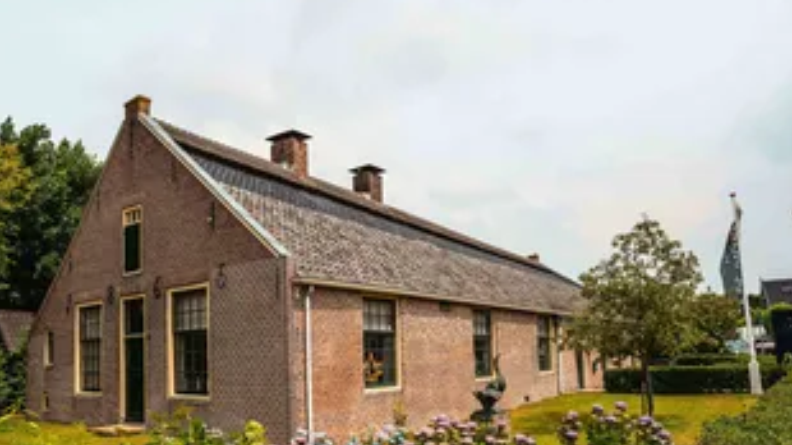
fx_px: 567
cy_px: 281
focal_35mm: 27
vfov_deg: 42.5
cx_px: 368
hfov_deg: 69.8
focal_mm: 20
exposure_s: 1/2000
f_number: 4.5
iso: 200
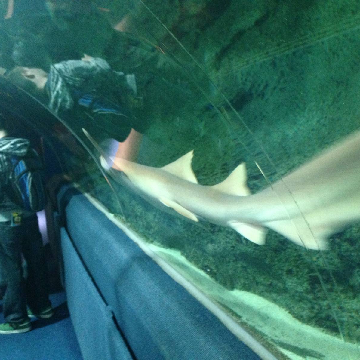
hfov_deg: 42.7
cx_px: 204
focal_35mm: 39
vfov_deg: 42.8
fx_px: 459
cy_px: 180
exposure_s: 1/15
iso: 500
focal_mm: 4.12
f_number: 2.4
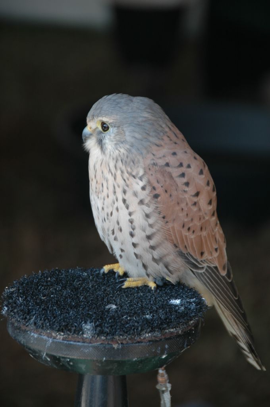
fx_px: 3384
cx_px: 135
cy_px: 204
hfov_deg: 4.6
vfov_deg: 6.9
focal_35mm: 300
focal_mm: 200
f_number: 5.6
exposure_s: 1/100
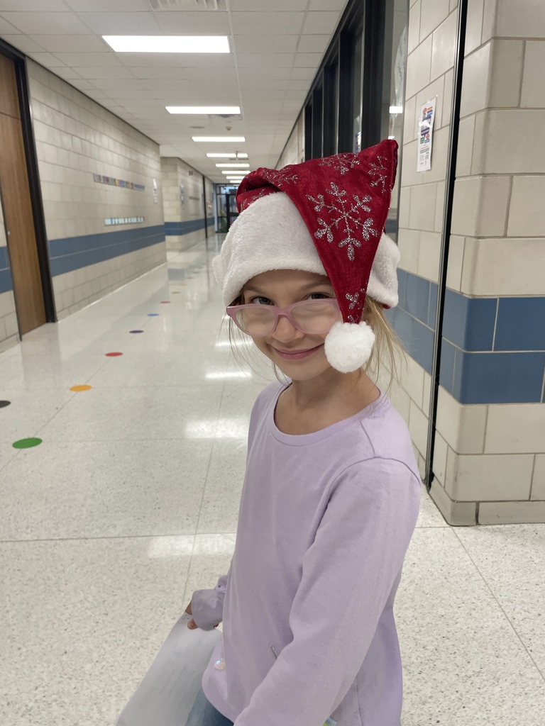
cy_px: 363
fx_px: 546
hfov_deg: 53.1
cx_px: 272
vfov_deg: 67.3
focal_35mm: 26
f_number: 1.6
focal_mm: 4.2
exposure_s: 1/120
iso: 100
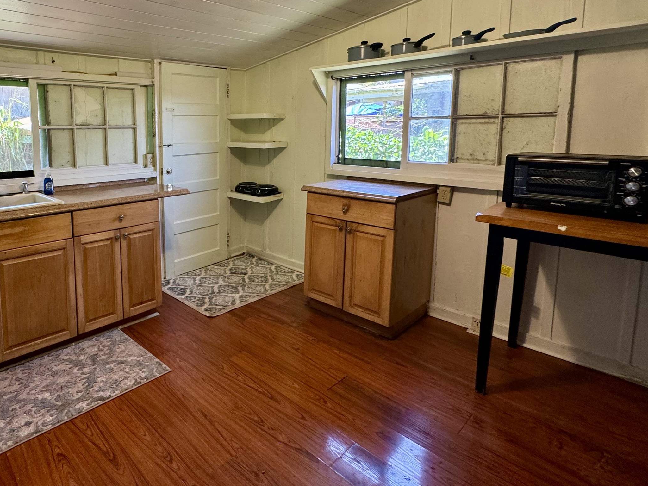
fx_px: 393
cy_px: 179
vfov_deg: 62.5
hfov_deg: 75.4
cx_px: 195
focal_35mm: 21
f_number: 2.2
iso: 160
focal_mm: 2.22
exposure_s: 1/60
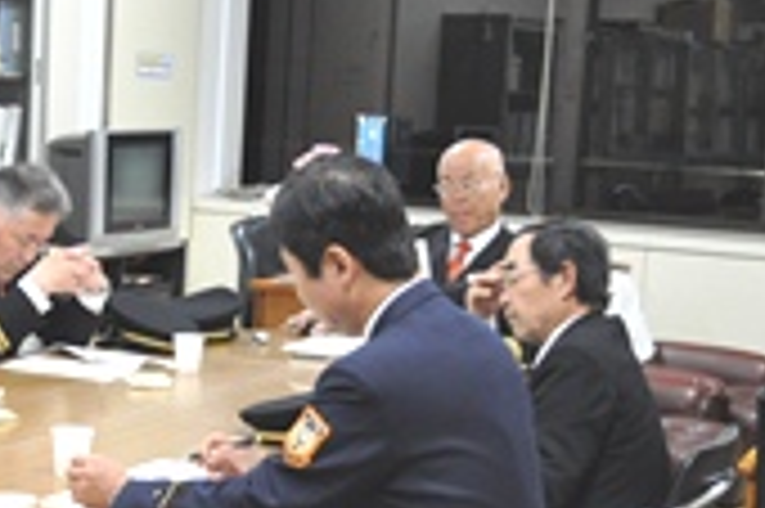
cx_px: -54
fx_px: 2017
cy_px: 436
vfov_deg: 14.3
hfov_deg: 20.6
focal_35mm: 95
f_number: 4
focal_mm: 24
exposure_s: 1/80
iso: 1250
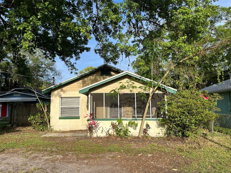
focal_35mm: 26
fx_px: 174
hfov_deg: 67.3
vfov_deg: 53.1
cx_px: 116
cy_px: 86
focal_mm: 5.1
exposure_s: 1/2137
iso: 50
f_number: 1.6
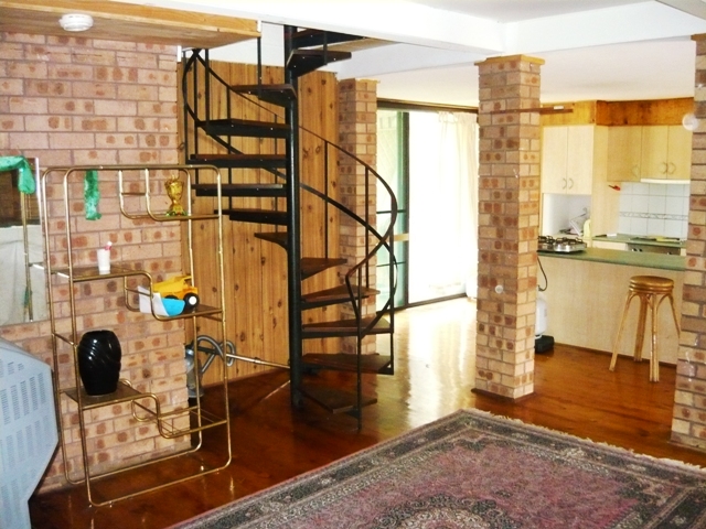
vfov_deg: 42.9
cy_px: 264
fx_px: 673
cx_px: 353
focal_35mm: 33
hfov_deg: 55.4
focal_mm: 5.5
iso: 1000
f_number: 2.8
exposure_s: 1/30
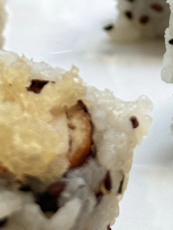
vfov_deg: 9.5
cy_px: -37
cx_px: 148
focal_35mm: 205
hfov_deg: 7.2
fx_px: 1366
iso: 64
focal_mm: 6.76
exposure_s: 1/427
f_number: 1.78
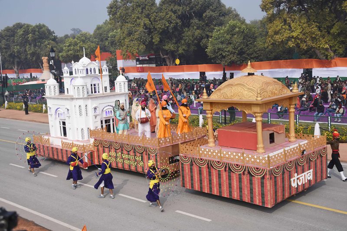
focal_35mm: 45
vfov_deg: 29.9
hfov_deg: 43.6
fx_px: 434
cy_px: 116
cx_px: 174
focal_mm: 30
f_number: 5.6
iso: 400
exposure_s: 1/3200
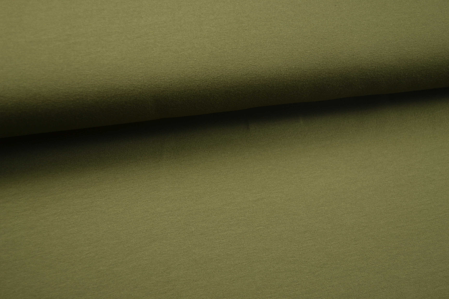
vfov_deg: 28.1
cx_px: 224
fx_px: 599
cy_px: 150
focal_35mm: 48
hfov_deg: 41.1
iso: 100
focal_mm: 32
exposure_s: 1/13
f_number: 4.8
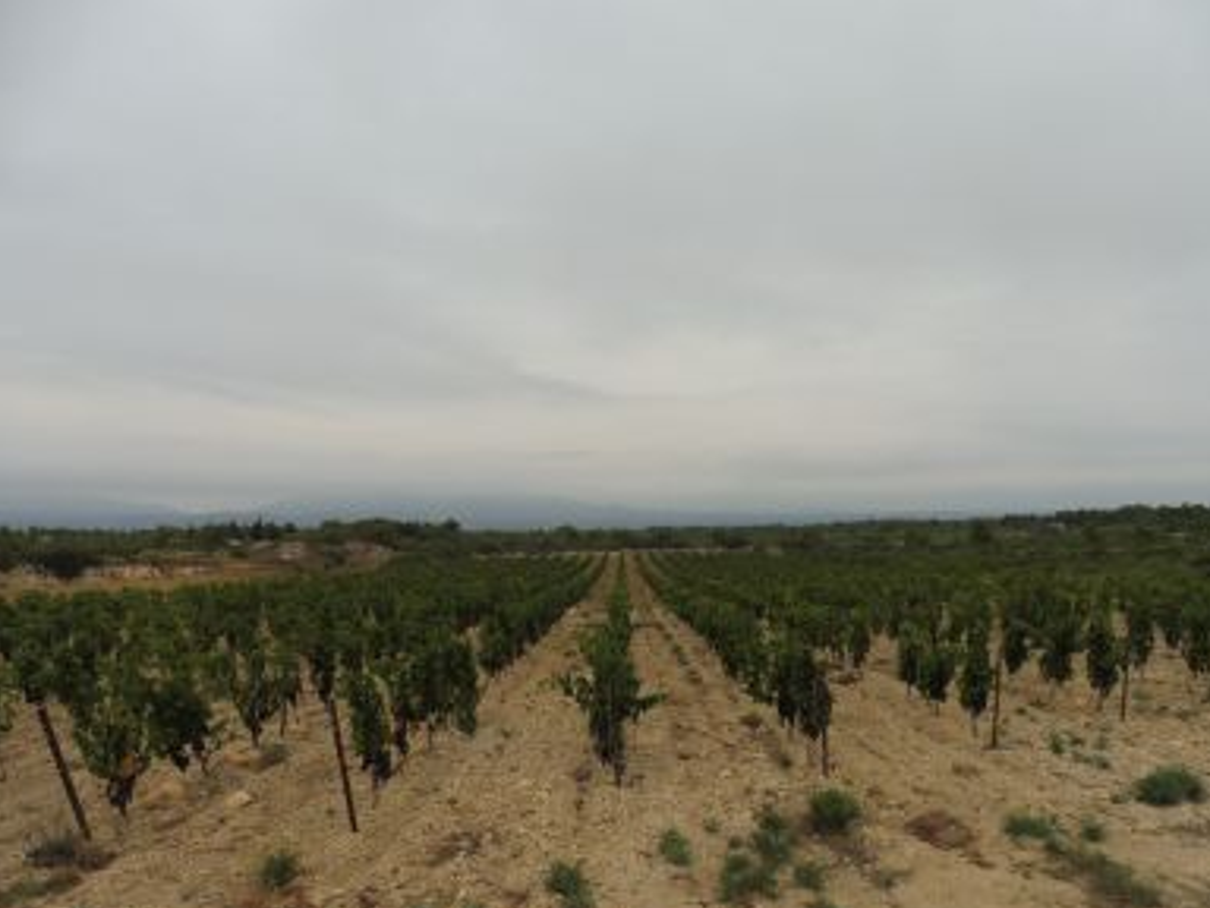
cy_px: 470
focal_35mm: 25
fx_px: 874
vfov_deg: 54.9
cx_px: 602
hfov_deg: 69.4
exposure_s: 1/160
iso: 100
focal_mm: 4.3
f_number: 4
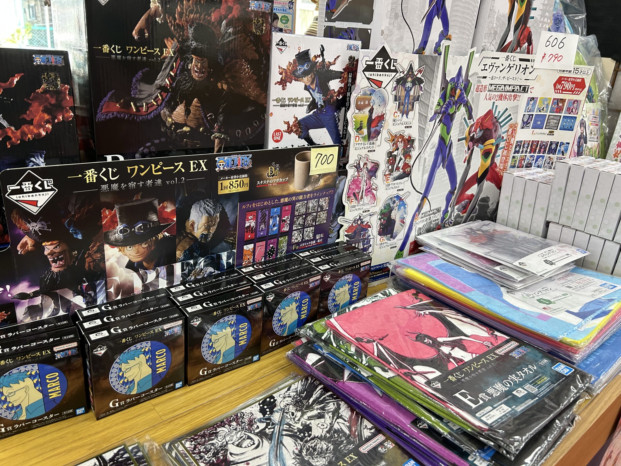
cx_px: 310
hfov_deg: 67.3
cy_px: 233
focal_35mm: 26
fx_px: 466
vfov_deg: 53.1
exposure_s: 1/121
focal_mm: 5.7
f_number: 1.5
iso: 100
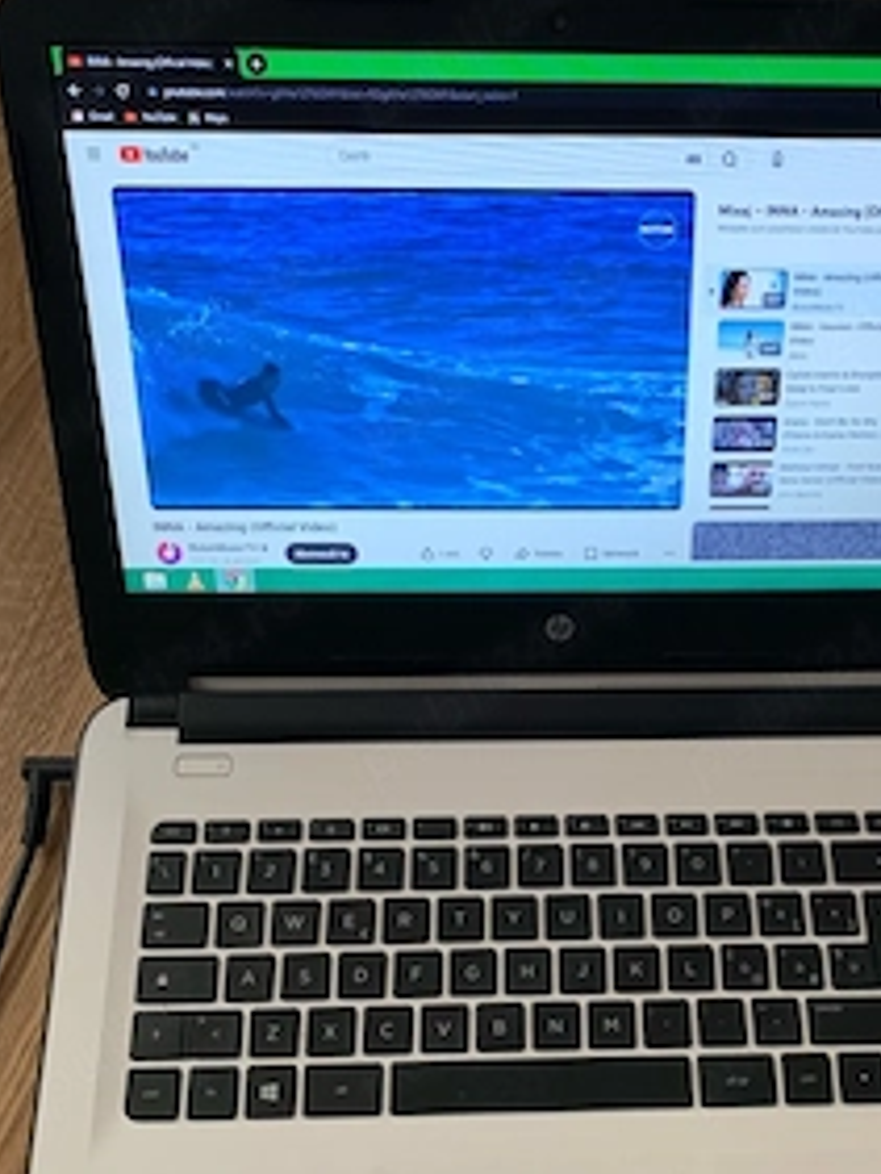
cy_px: 731
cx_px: 576
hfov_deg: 38.3
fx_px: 1255
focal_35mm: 37
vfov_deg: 49.6
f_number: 1.8
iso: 125
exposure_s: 1/60
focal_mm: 4.25
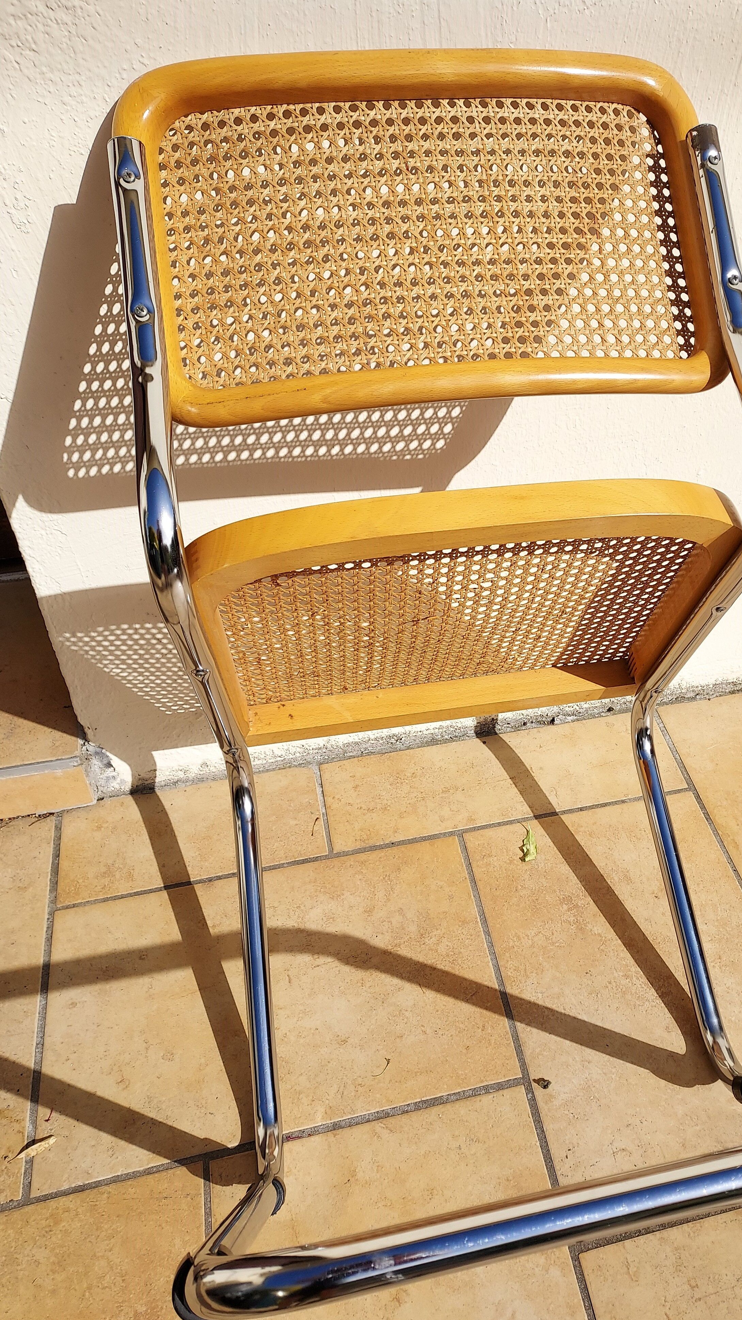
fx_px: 944
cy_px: 664
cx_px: 500
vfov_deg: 69.9
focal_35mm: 27
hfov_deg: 42.3
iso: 40
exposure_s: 1/1639
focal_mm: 4.6
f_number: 1.8
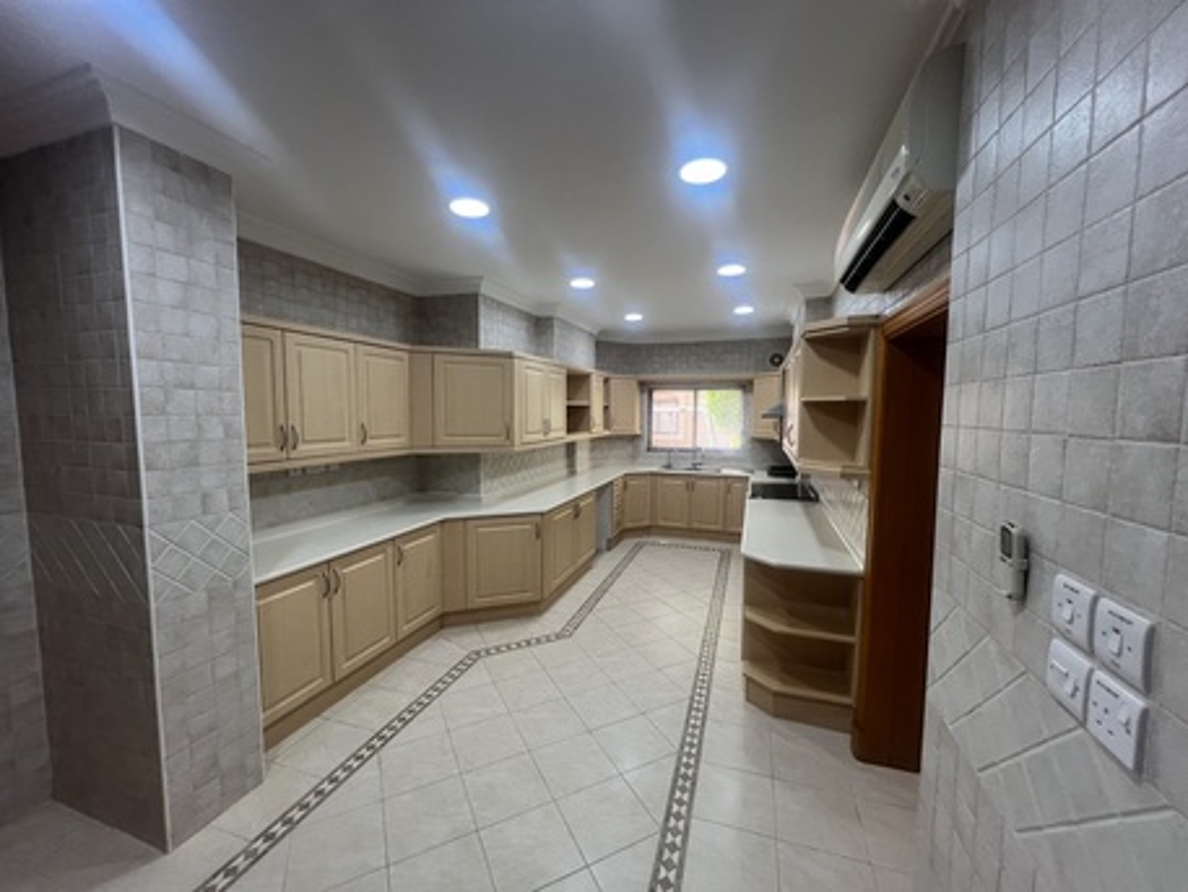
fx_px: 446
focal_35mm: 13
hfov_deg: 106.2
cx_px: 594
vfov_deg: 89.9
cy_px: 446
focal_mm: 1.57
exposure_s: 1/100
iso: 100
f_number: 1.8
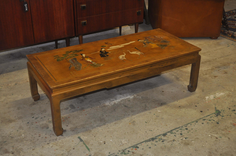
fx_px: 314
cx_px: 118
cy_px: 78
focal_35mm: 48
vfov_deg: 28.0
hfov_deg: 41.2
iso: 800
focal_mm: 32
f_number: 4.8
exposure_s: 1/60
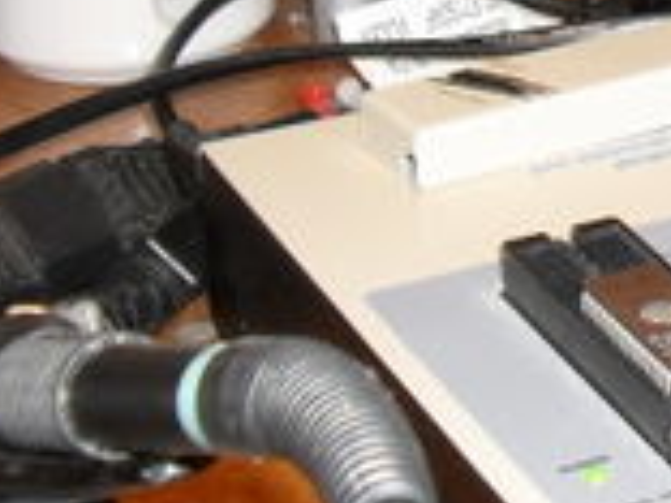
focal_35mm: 144
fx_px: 2791
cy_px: -241
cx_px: 1308
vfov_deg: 10.0
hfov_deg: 12.3
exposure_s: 1/45
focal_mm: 6.3
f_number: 3.2
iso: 200
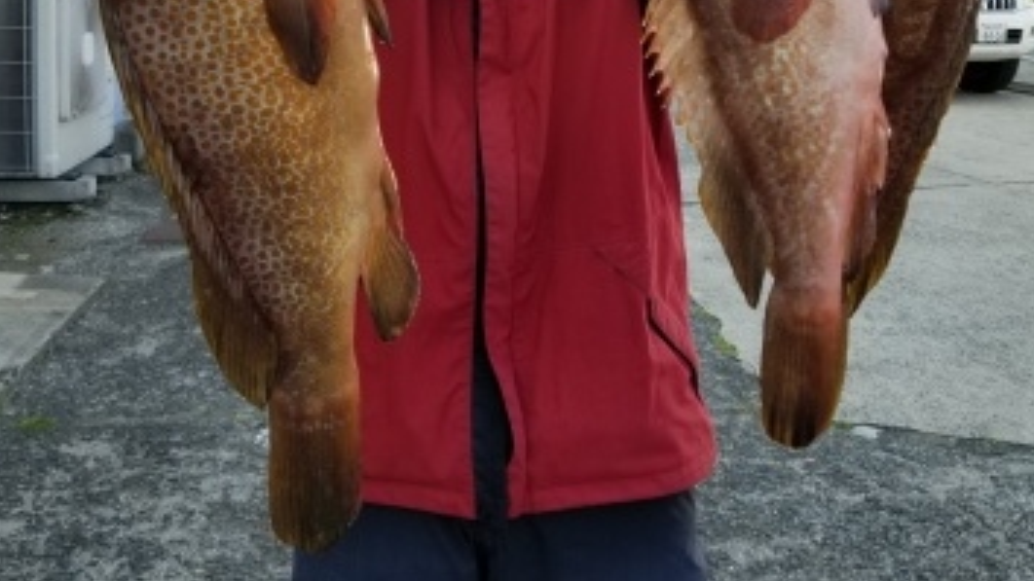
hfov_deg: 50.5
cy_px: 38
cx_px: 521
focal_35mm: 40
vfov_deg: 28.3
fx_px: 1097
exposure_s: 1/572
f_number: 1.7
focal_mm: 4.25
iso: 50
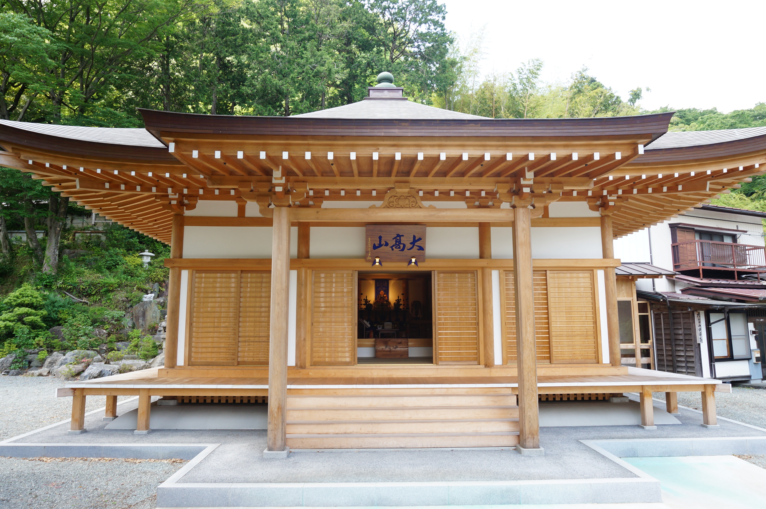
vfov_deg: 53.0
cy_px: 254
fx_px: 510
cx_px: 383
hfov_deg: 73.8
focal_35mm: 24
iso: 200
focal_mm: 16
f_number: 7.1
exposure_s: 1/80
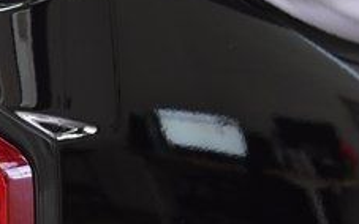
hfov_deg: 13.1
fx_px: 1517
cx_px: -92
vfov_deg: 8.5
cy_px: 136
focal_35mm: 155
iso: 1600
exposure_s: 1/60
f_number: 4
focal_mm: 36
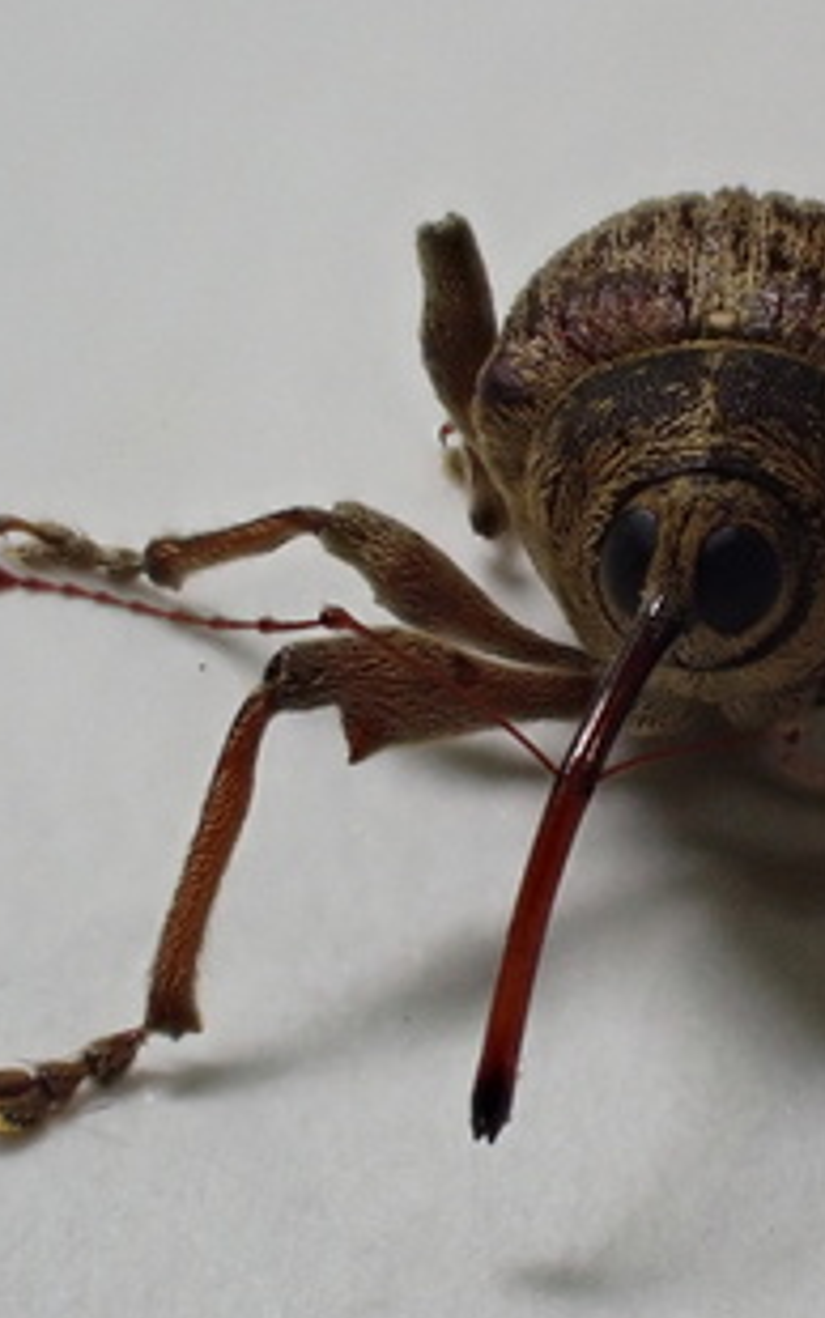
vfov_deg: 12.2
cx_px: 748
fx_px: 6146
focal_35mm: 171
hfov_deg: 7.7
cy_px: 619
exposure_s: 1/320
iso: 800
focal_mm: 18
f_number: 6.3
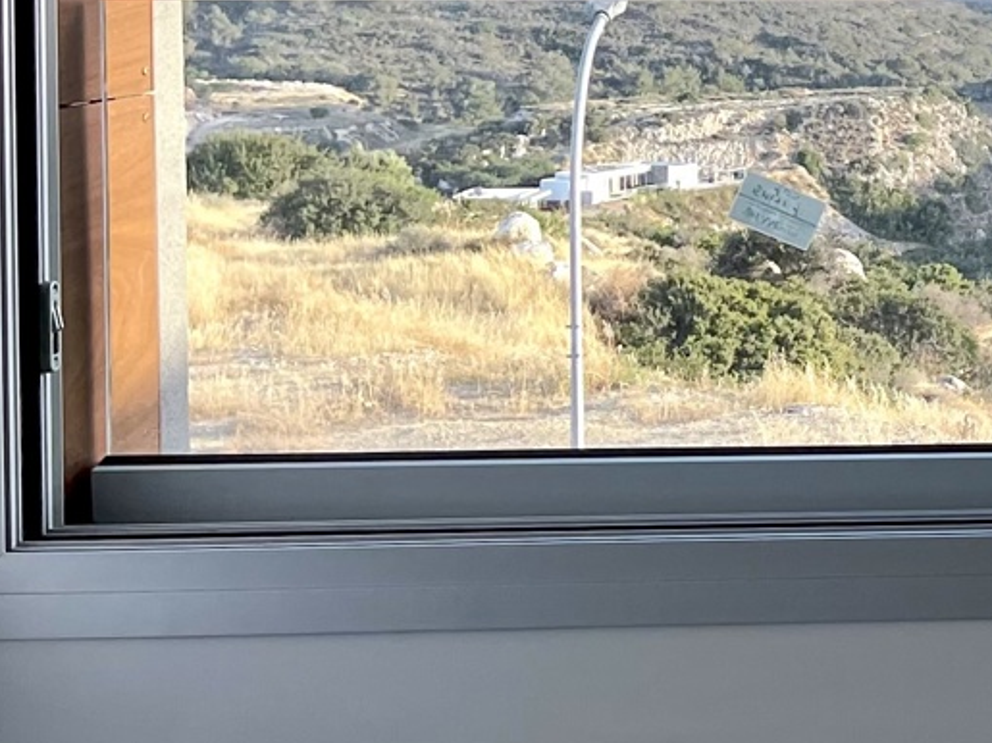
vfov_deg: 14.9
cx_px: 1668
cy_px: -29
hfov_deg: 17.3
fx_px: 2779
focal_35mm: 97
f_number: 1.6
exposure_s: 1/1353
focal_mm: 5.1
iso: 50
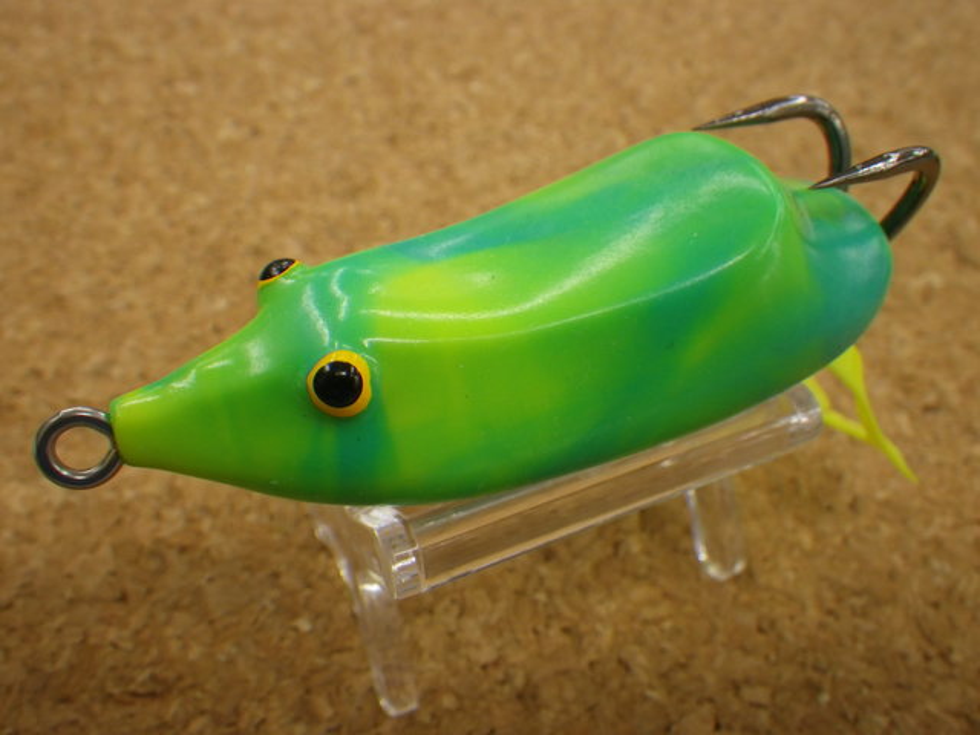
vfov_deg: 41.8
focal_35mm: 34
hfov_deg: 54.0
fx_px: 963
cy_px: 368
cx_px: 490
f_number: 3.8
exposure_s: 1/50
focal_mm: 6.1
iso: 160
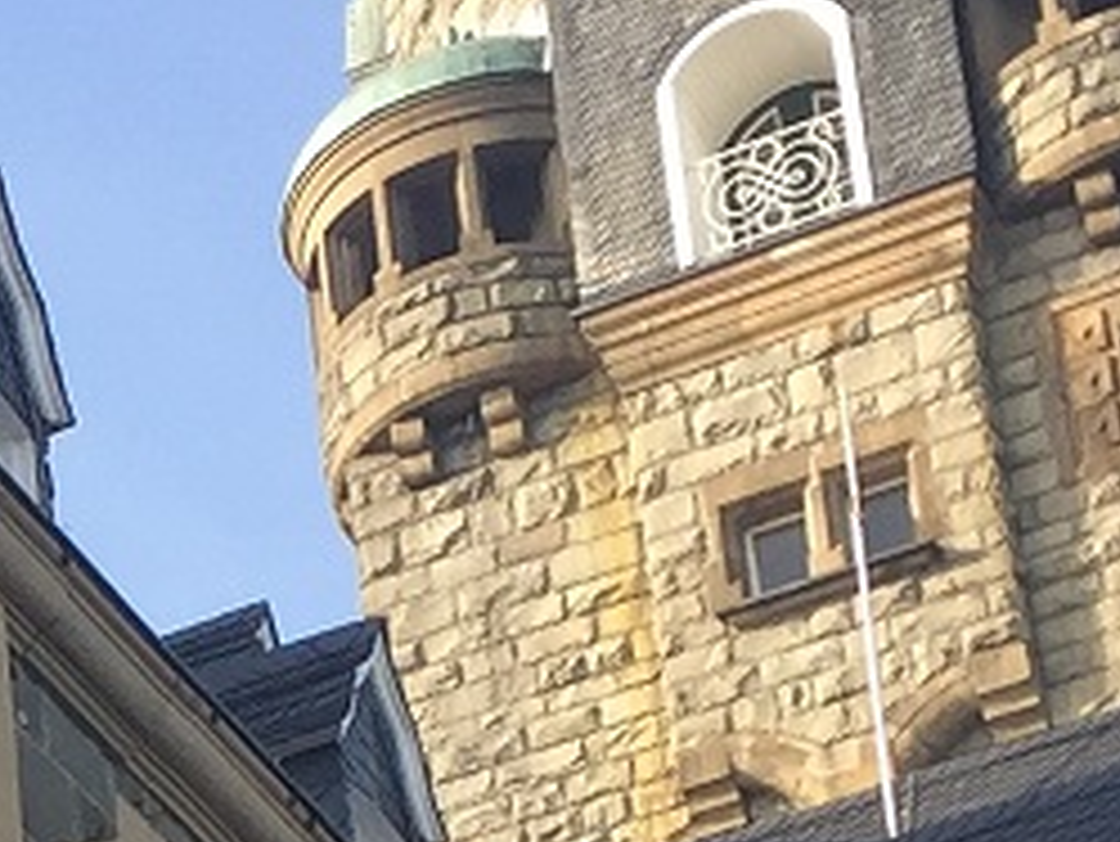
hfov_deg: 9.9
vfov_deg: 7.5
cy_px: 1634
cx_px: -868
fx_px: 6150
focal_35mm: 190
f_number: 2.2
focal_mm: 4.15
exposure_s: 1/403
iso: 32
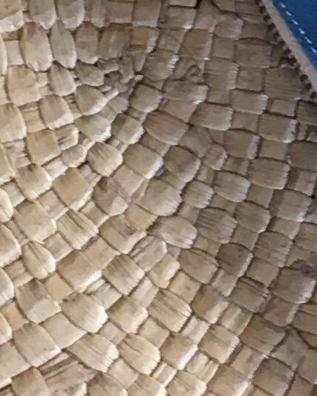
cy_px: -129
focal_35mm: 214
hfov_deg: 7.1
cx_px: 552
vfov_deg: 8.9
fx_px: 2508
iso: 64
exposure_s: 1/33
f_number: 2.2
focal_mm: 4.15
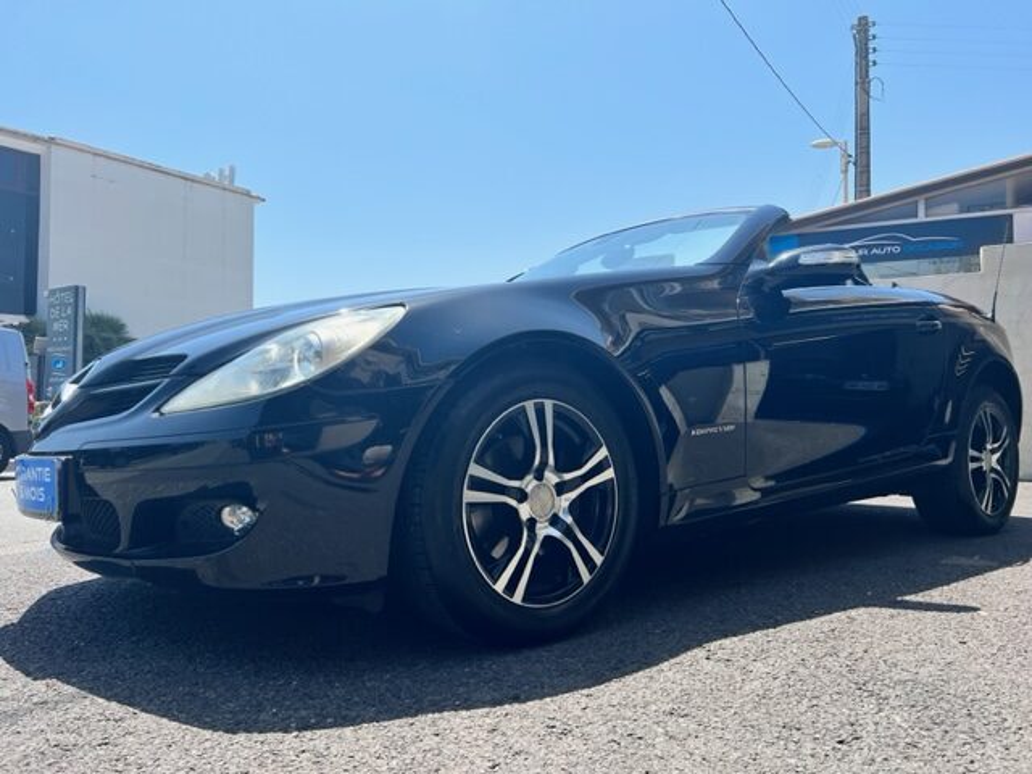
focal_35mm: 26
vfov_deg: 53.1
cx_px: 516
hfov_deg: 67.3
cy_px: 387
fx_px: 775
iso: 50
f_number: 1.5
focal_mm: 5.7
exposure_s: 1/4444
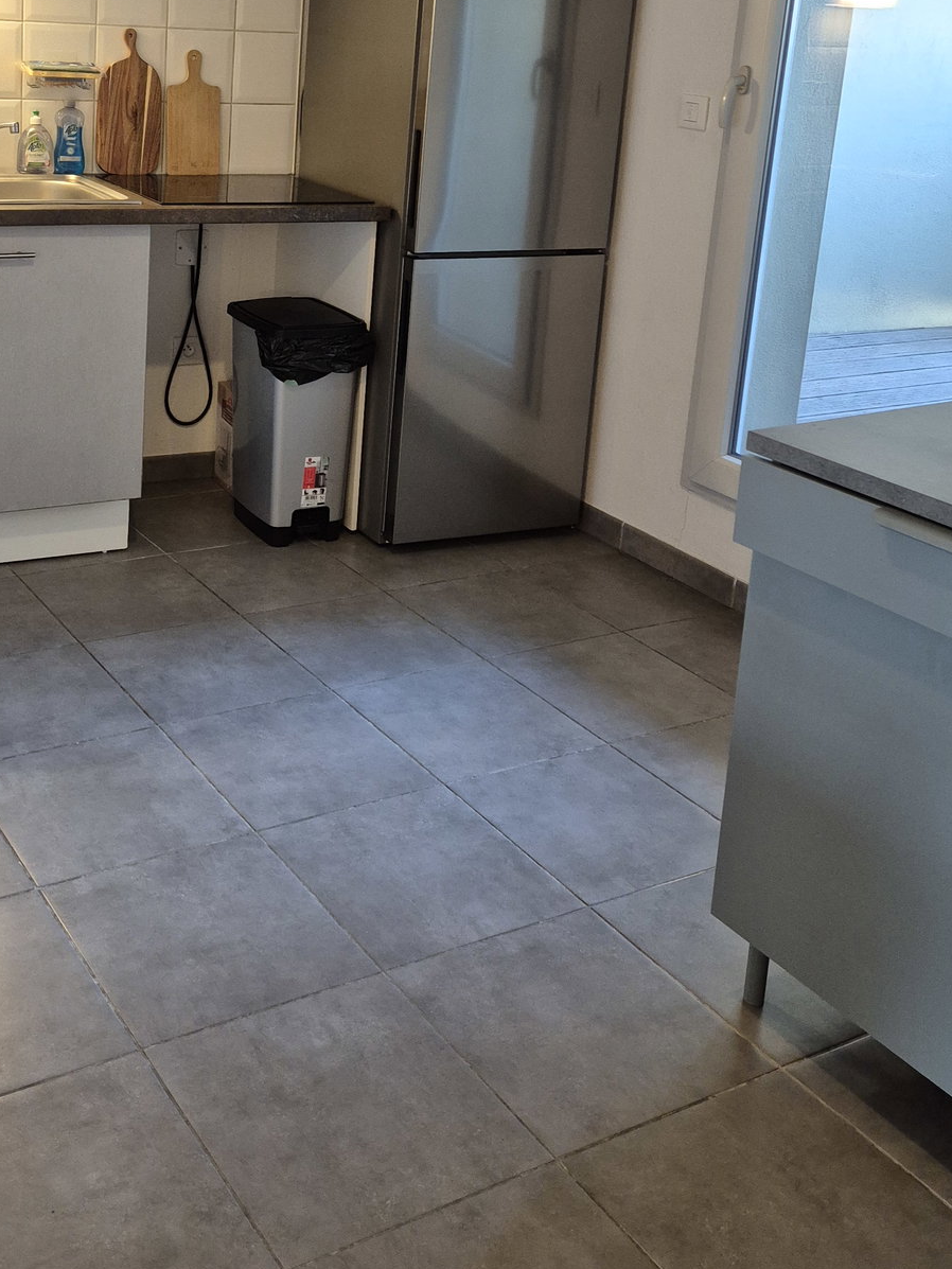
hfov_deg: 34.5
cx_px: 249
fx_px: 1503
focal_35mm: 41
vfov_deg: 44.1
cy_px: 301
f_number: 1.8
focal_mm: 5.4
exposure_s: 1/100
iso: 500
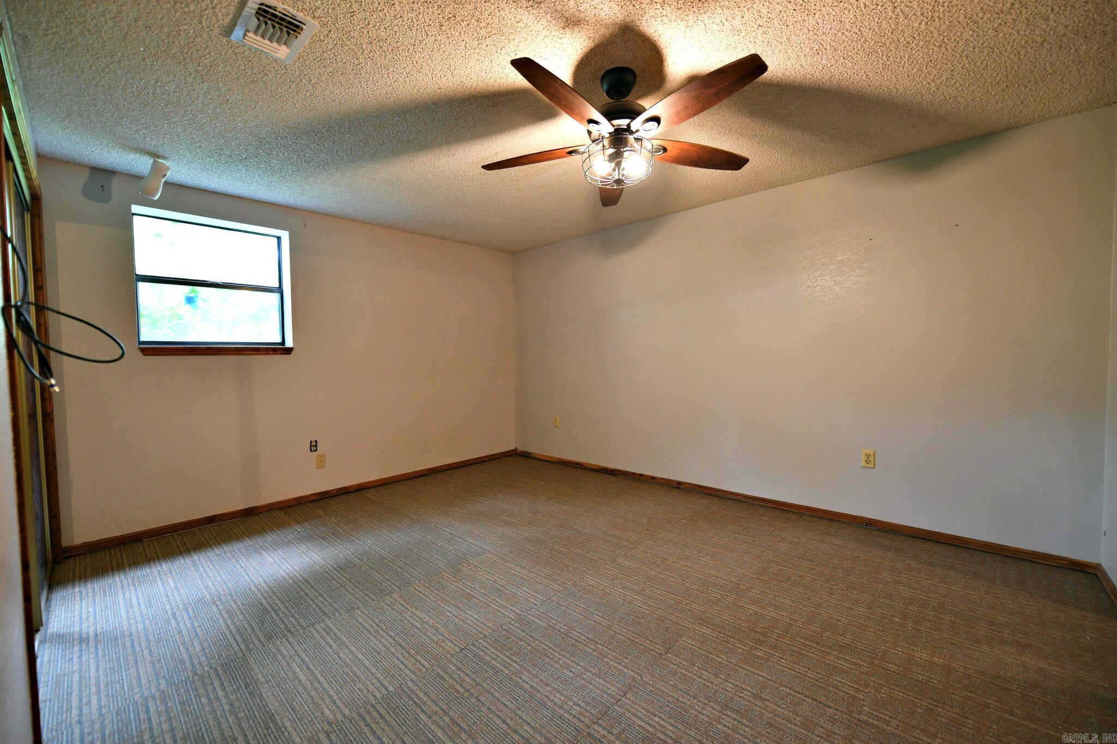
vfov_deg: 81.2
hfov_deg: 104.3
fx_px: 434
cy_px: 372
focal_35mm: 14
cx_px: 558
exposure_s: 1/10
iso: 160
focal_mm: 14
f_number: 2.8
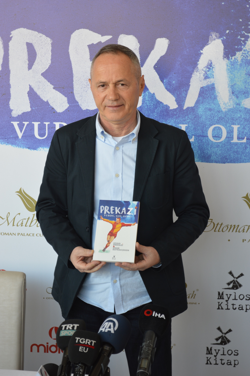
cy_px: 188
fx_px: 861
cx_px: 125
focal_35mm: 82
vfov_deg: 24.6
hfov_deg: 16.5
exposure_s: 1/25
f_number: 6.3
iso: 200
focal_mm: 55
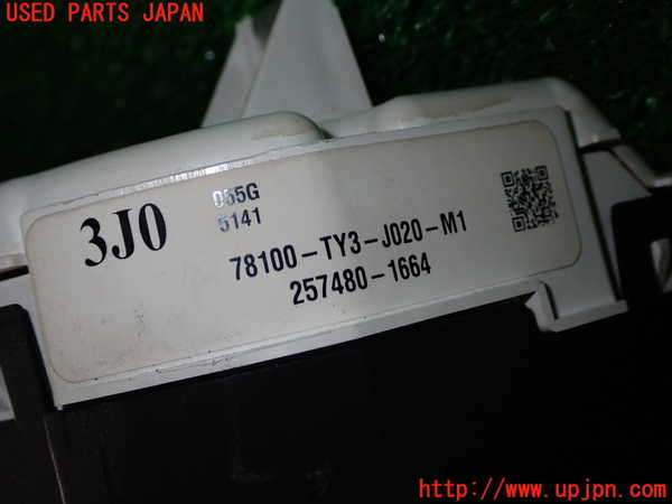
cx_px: 336
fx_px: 912
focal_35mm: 47
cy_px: 252
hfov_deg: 40.4
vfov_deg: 30.9
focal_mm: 8.4
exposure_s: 1/50
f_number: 9
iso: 200
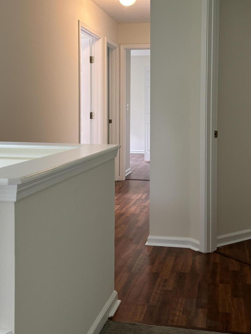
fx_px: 416
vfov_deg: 43.6
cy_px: 128
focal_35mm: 43
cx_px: 143
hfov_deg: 33.6
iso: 125
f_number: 1.6
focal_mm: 5.96
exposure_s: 1/60
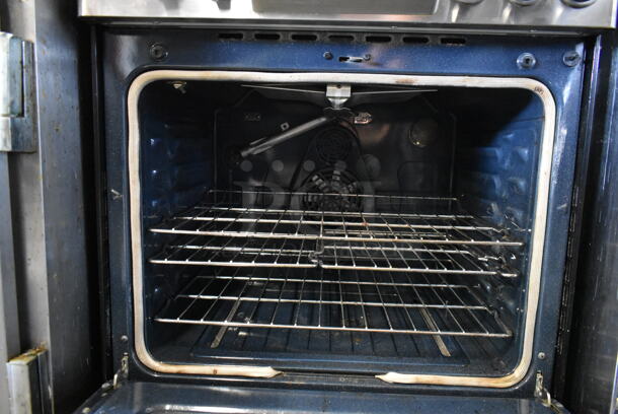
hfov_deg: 67.3
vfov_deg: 48.0
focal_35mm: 27
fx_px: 464
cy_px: 207
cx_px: 309
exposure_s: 1/30
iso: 5600
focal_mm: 18
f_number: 3.5
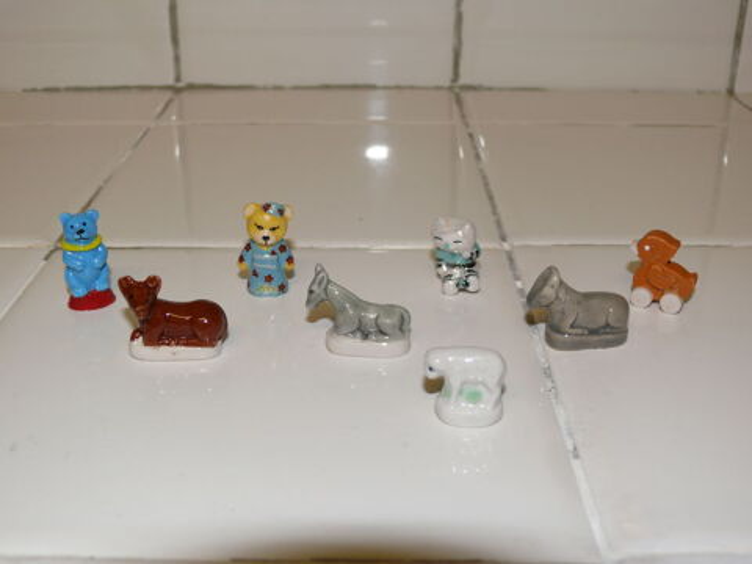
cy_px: 282
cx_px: 376
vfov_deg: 32.2
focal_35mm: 45
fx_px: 978
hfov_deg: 42.1
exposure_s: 1/30
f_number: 2.8
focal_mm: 8.8
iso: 100
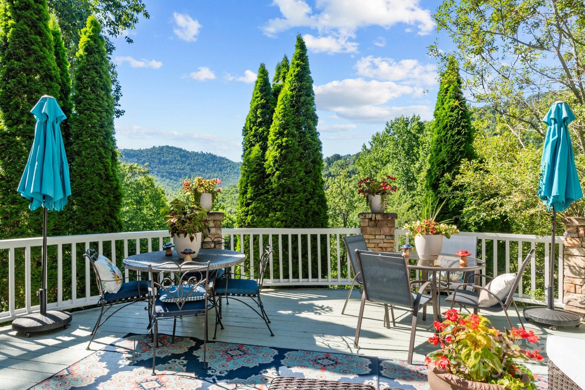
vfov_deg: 59.5
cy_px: 195
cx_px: 292
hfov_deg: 81.2
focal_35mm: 21
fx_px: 341
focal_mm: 14
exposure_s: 1/50
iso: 100
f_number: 13
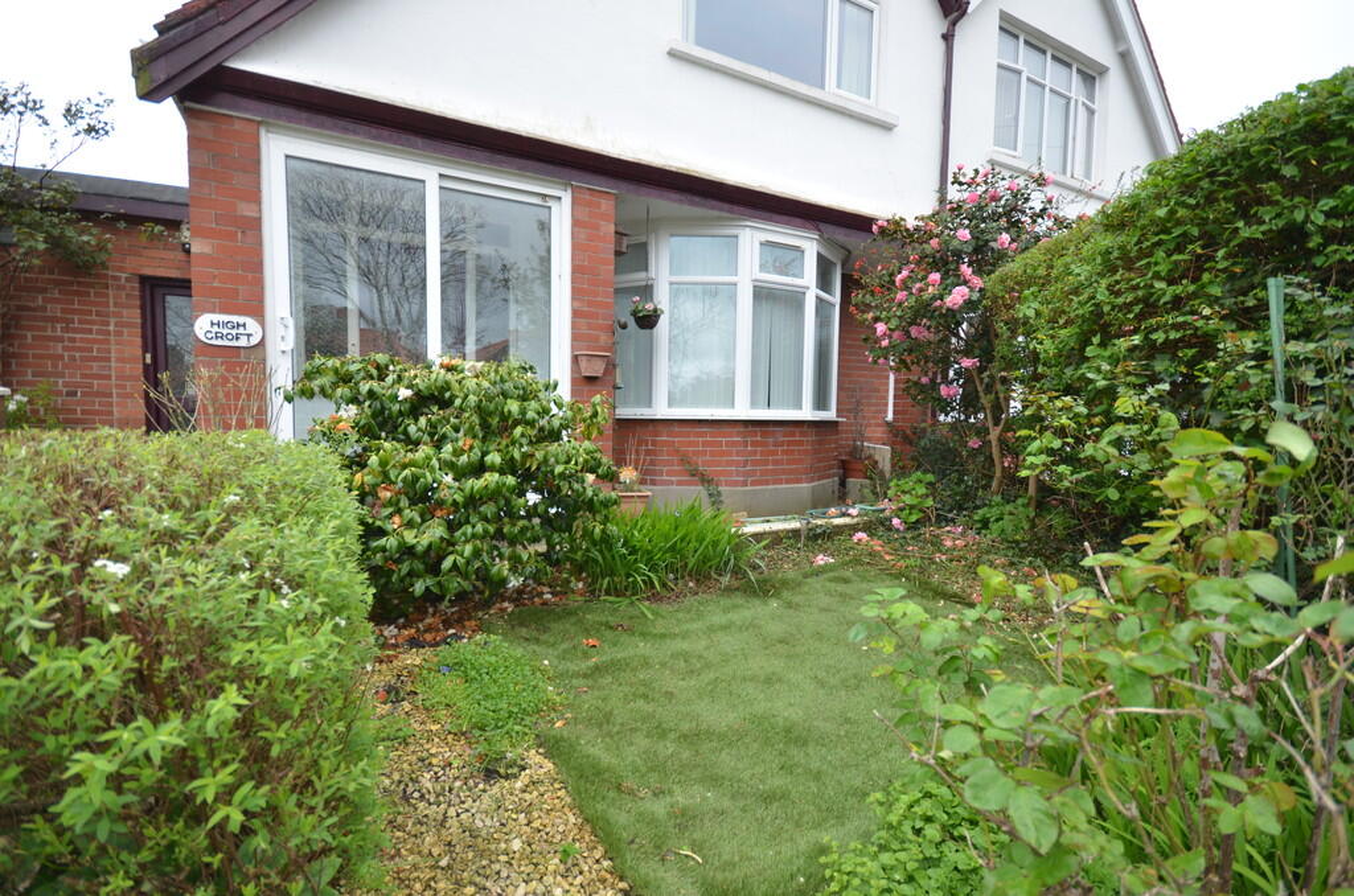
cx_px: 677
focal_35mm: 15
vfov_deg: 77.1
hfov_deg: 100.5
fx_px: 563
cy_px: 448
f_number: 5.6
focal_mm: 10
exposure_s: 1/125
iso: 200
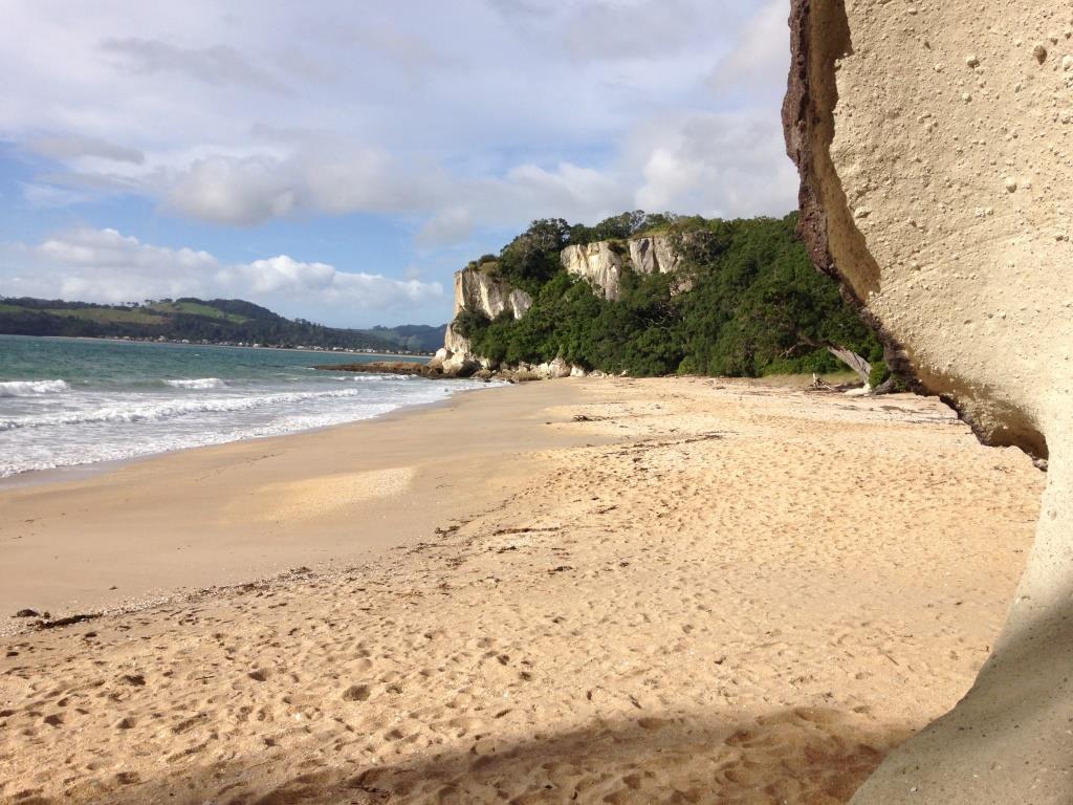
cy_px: 402
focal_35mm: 33
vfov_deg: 42.9
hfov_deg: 55.4
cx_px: 536
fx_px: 1023
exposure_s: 1/2358
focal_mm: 4.12
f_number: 2.4
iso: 50
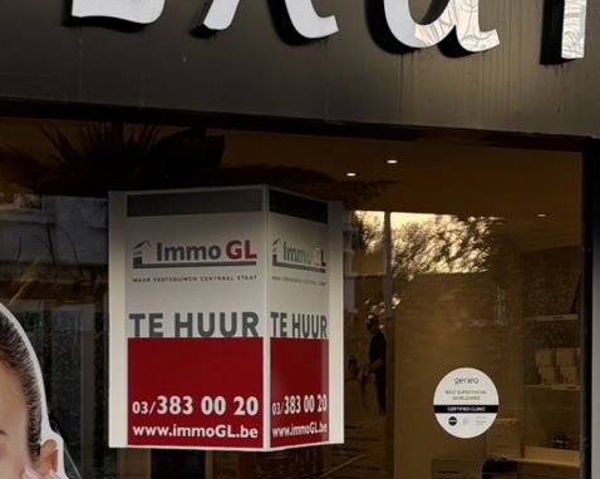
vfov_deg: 15.0
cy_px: 362
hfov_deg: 18.7
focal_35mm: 102
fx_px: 1811
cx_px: 443
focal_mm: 5.96
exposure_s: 1/121
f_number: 1.6
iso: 40
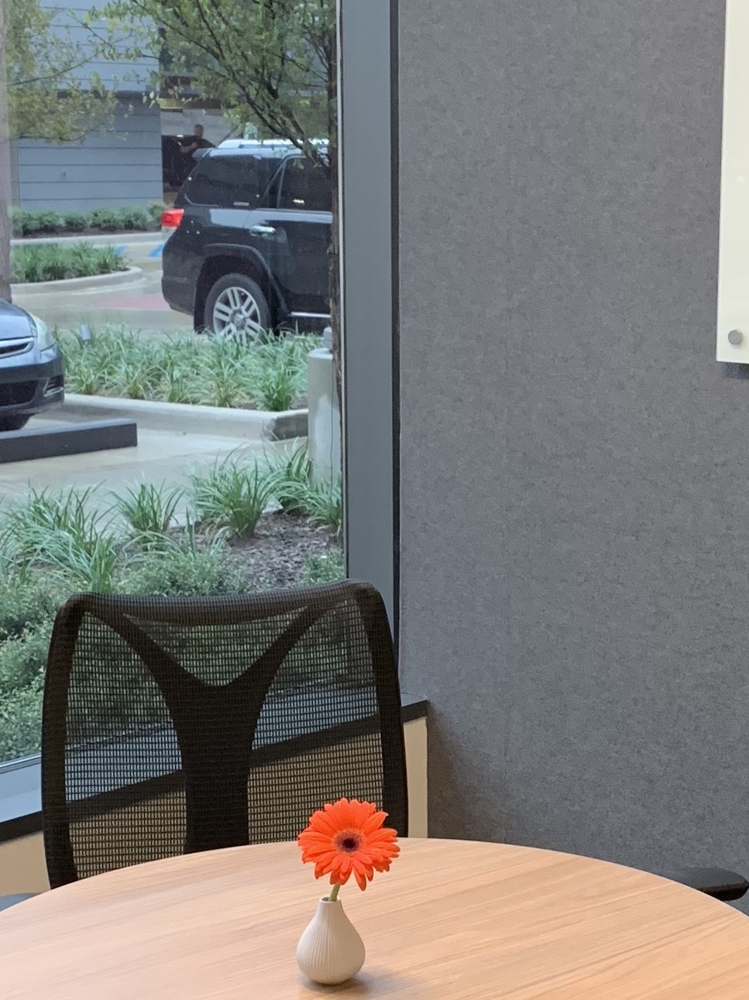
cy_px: 569
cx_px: 475
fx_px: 2136
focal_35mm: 74
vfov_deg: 26.3
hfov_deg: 19.8
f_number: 1.8
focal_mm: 4.25
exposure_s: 1/60
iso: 160
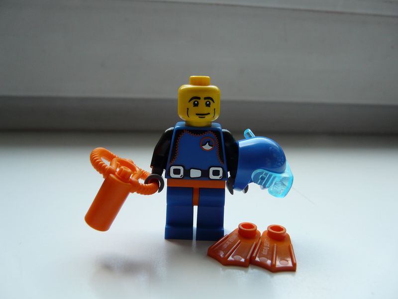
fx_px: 322
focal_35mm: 28
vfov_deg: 49.7
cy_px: 150
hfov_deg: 63.4
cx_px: 199
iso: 100
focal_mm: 4.6
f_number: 2.8
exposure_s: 1/80
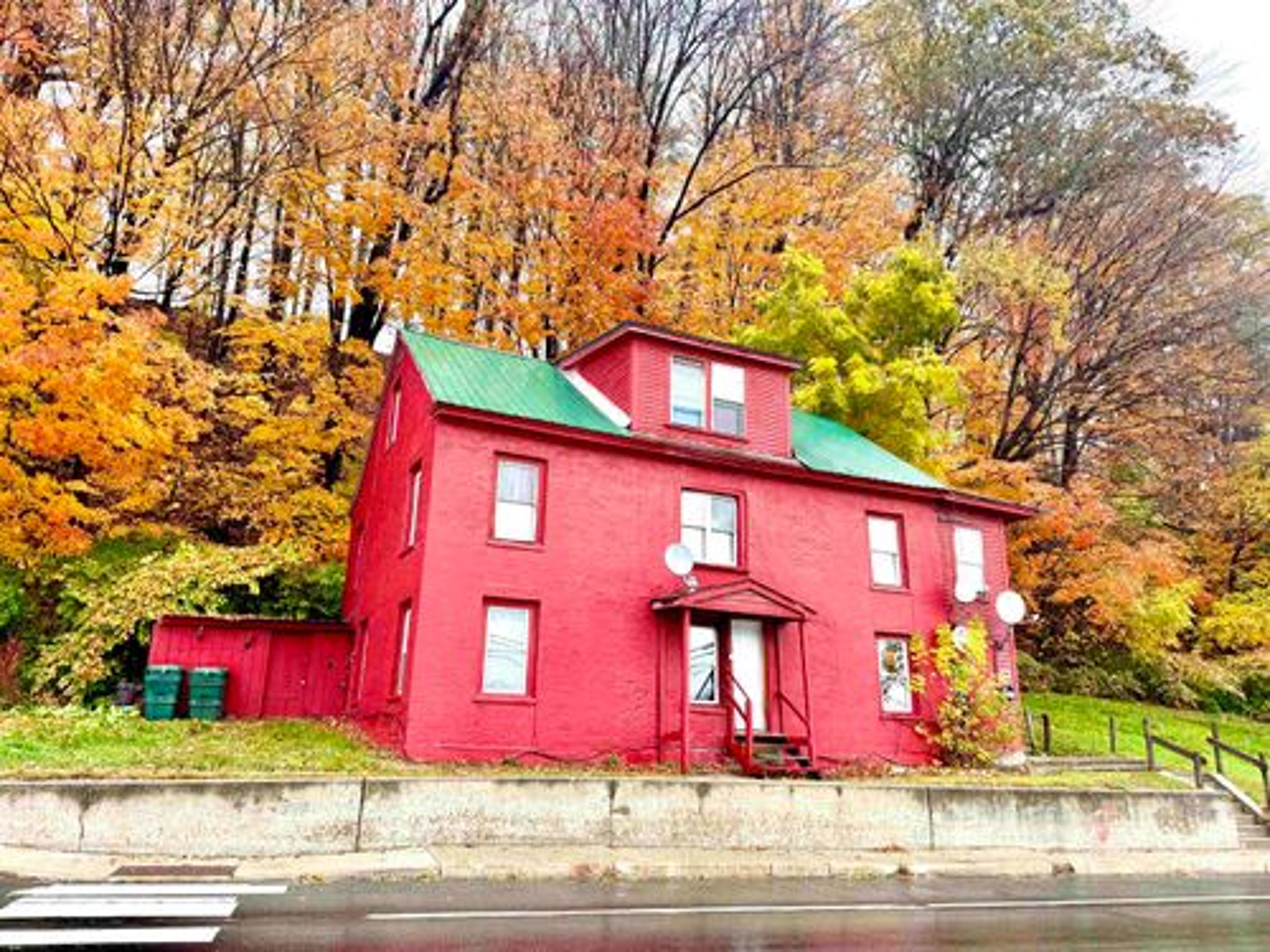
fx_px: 881
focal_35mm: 24
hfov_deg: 71.6
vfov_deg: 56.8
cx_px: 635
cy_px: 476
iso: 200
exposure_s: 1/120
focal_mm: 6.76
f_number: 1.78
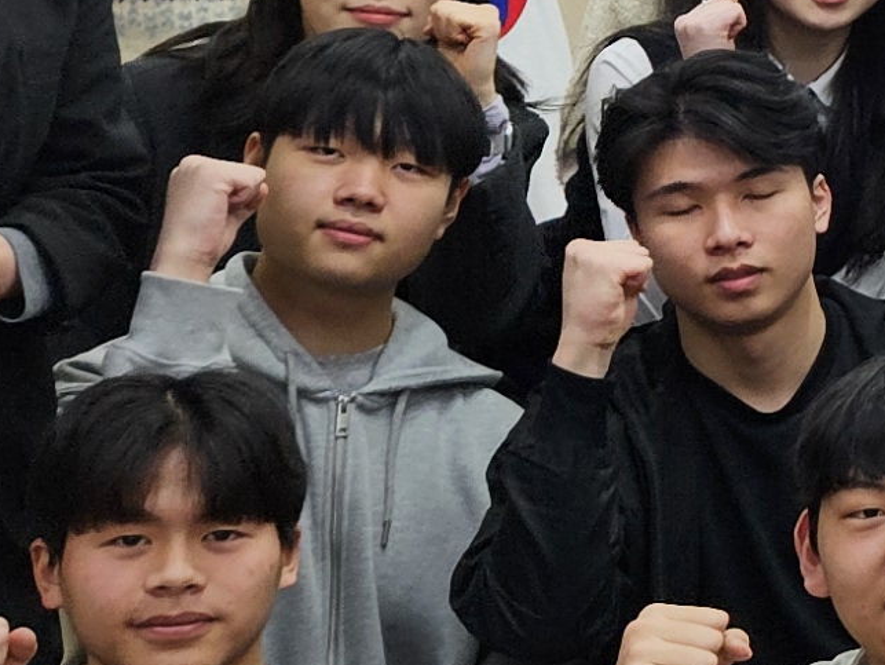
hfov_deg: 11.4
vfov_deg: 10.3
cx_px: 2117
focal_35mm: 143
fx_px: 3658
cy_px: -25
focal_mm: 5.4
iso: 64
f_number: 1.8
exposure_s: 1/120
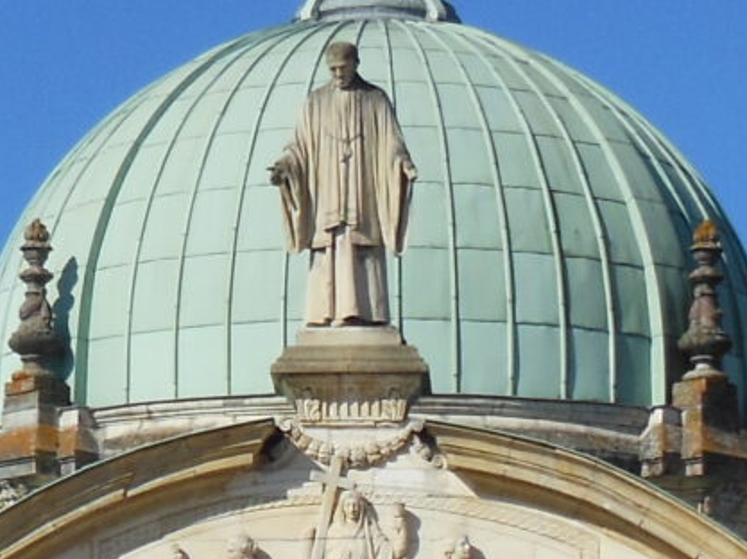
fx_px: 6360
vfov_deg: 5.0
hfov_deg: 6.7
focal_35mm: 295
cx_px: 279
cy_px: 695
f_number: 5
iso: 125
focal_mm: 10.7
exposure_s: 1/1000
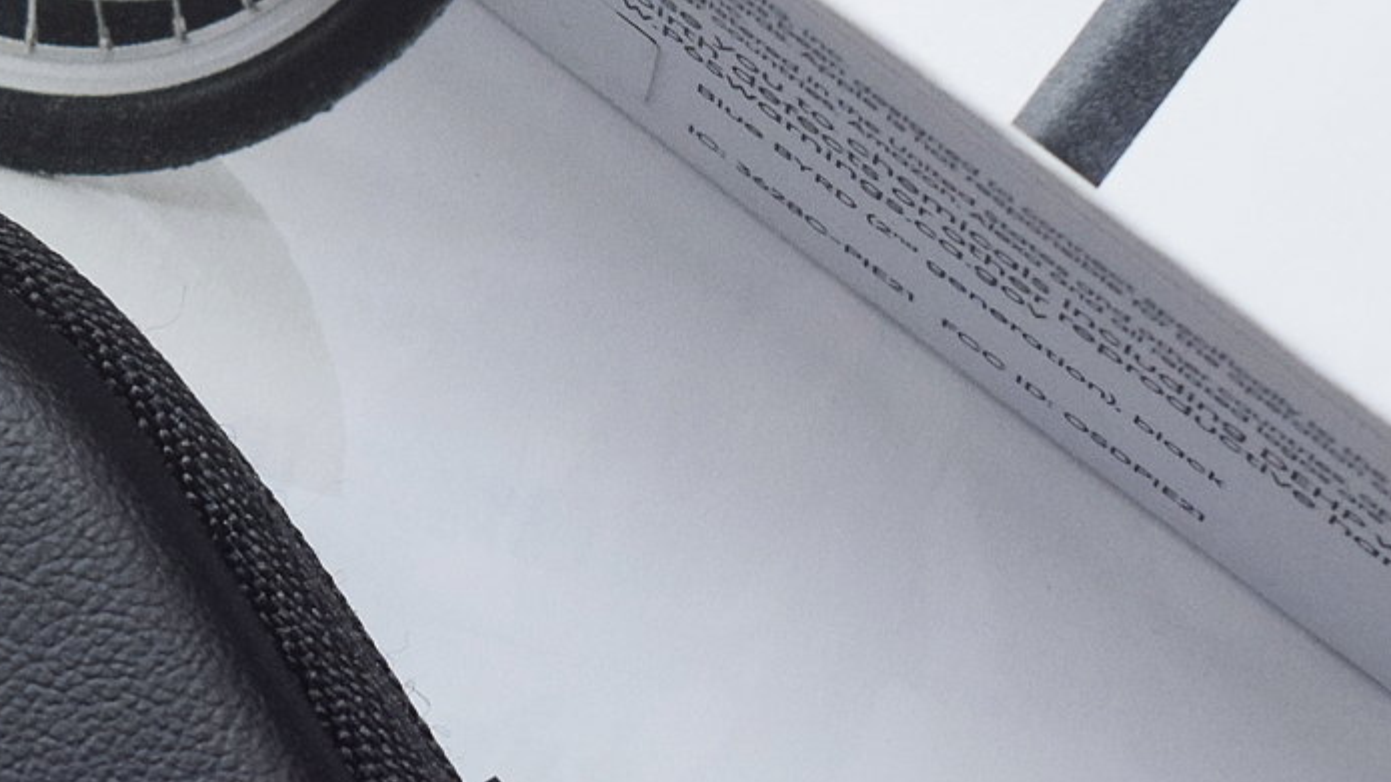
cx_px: -78
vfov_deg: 4.9
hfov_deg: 8.6
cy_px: -349
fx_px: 9166
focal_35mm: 249
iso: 3200
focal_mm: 55
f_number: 10
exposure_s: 1/400
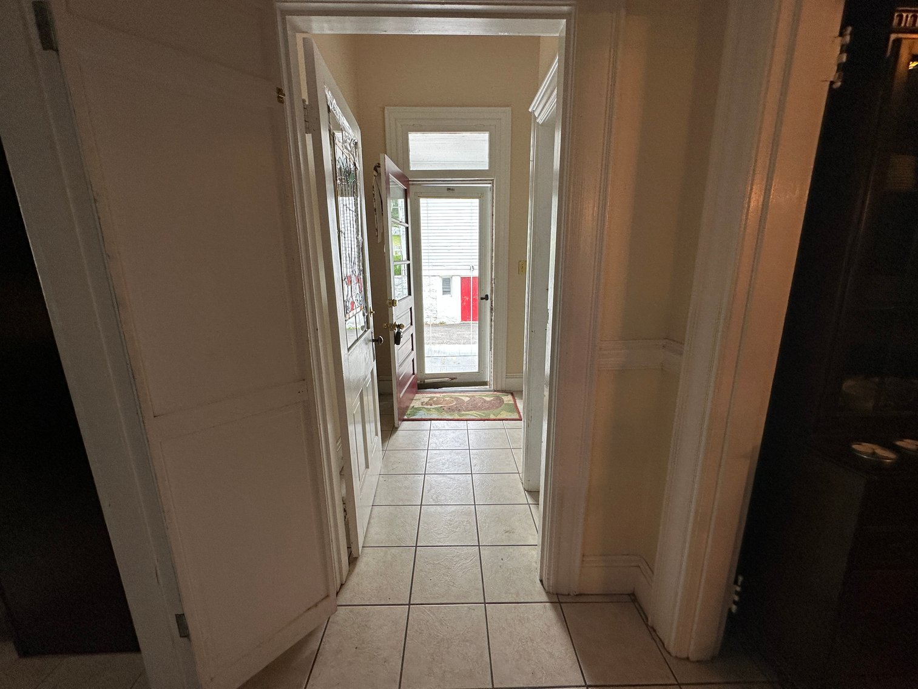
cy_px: 344
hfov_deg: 102.1
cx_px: 459
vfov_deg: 85.7
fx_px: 371
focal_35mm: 14
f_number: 2.2
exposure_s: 1/120
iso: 100
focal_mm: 2.22
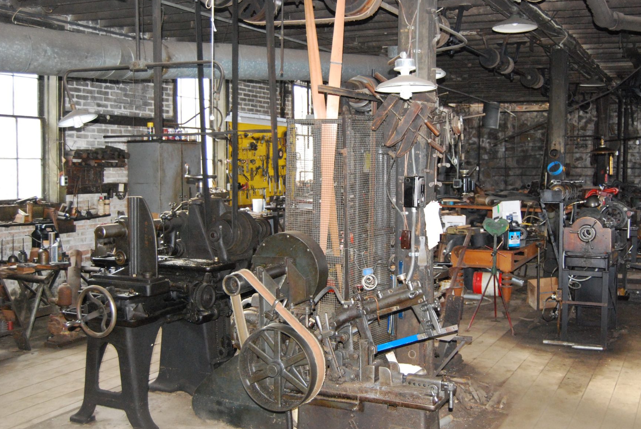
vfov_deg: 33.0
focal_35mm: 41
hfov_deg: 47.6
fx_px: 723
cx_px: 372
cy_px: 208
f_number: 3.8
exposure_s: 1/60
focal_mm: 23
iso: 1600
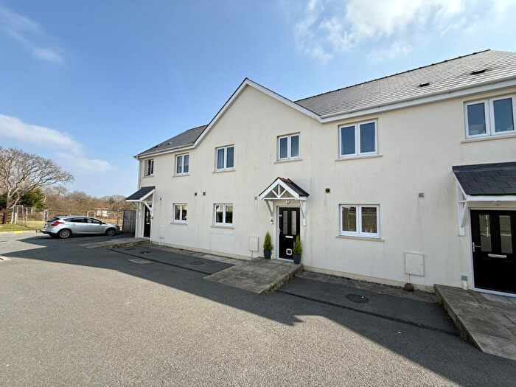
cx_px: 258
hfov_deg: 102.1
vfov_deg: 85.7
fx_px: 209
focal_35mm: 14
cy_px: 194
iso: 50
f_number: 2.2
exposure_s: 1/1368
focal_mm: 2.22
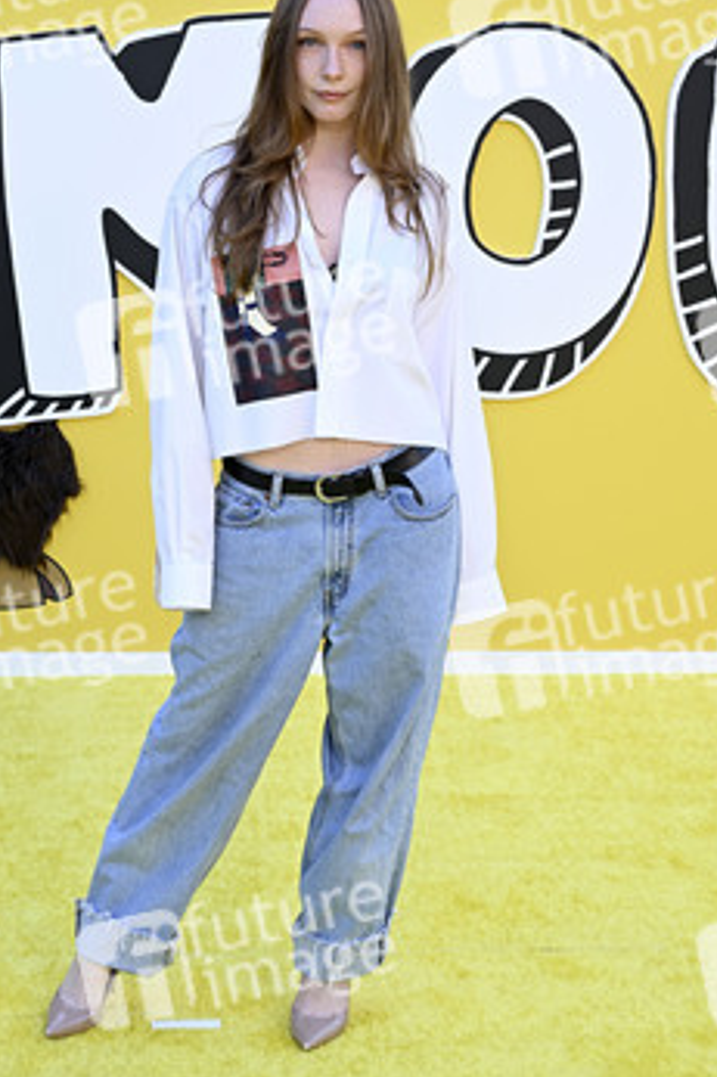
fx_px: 2033
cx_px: 326
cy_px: 490
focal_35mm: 68
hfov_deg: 20.0
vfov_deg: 29.7
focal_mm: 59
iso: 640
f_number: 7.1
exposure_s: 1/200
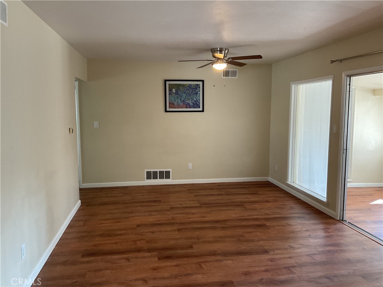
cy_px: 144
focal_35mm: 29
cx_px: 192
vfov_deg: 48.2
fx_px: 321
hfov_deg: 61.7
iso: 100
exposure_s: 1/60
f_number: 1.8
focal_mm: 3
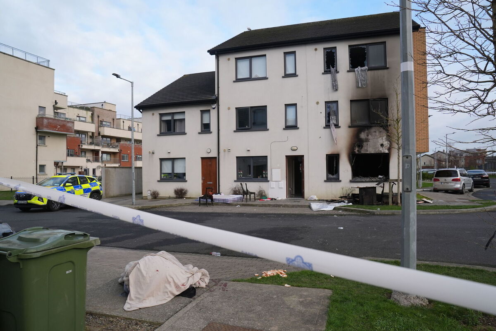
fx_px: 331
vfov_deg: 53.1
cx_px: 248
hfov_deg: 73.7
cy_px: 166
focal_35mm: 24
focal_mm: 24
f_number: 5.6
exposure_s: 1/500
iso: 400
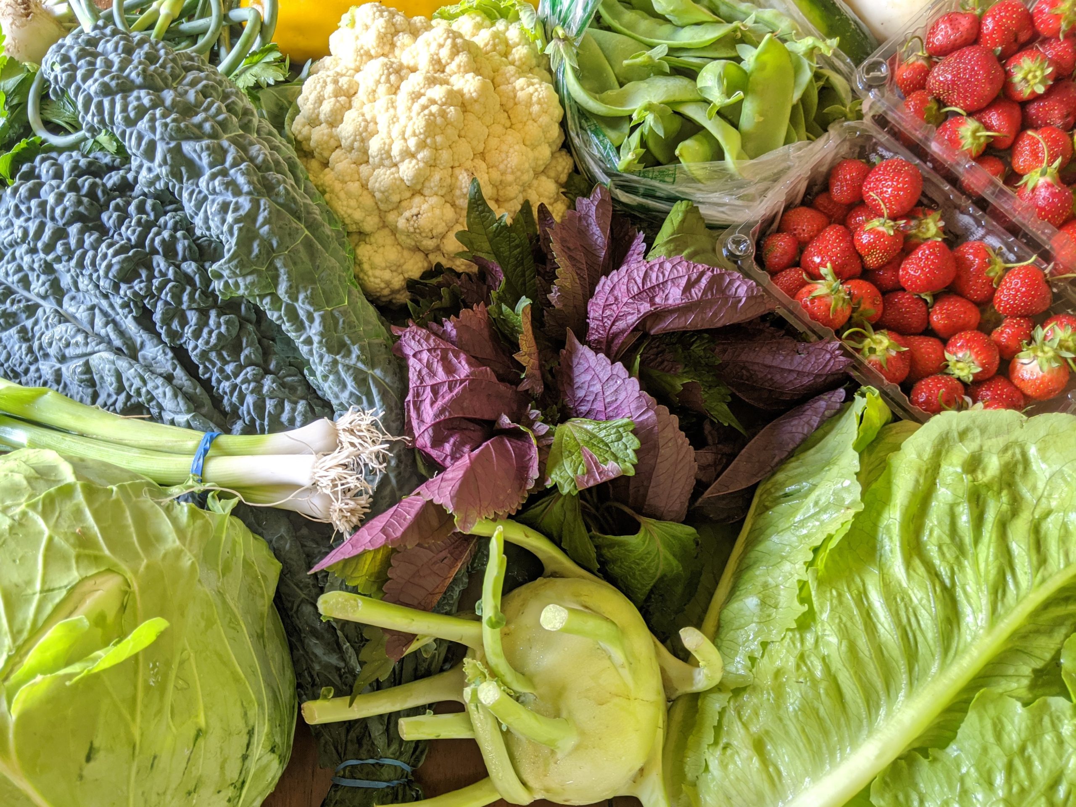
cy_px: 404
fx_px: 839
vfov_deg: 51.4
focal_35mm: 27
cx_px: 538
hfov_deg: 65.3
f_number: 1.8
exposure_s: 1/22.7
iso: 68
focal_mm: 4.44
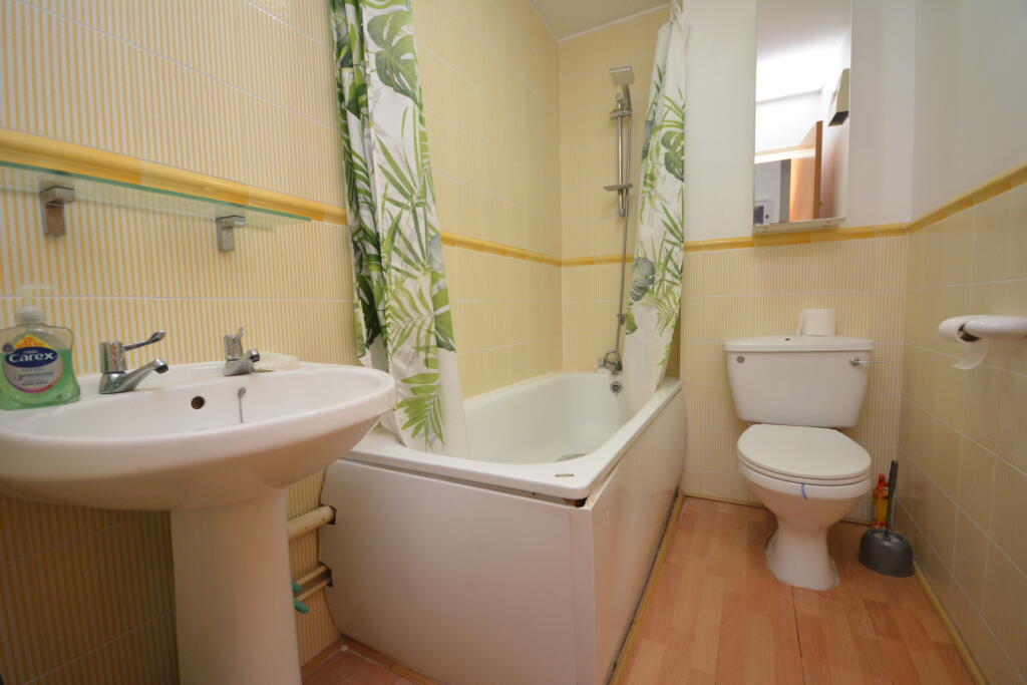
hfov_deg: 100.4
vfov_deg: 77.3
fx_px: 428
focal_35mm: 15
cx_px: 514
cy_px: 342
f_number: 4
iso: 1100
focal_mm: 10
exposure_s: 1/60
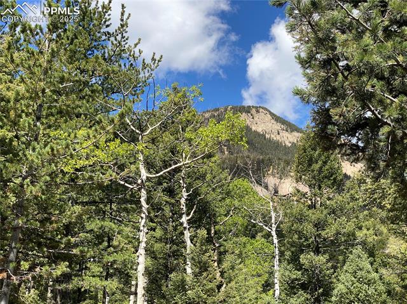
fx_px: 611
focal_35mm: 52
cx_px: 204
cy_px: 152
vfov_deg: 28.0
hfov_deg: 36.8
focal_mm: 6
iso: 20
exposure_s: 1/1845
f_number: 2
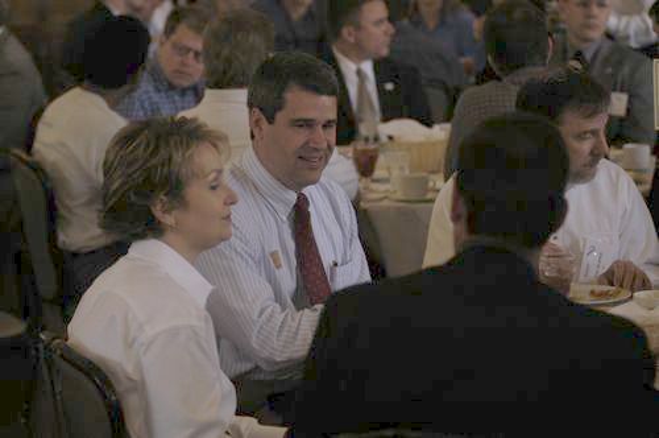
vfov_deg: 11.4
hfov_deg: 17.1
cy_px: 219
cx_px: 330
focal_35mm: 120
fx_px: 2194
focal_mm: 80
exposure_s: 1/200
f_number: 3.5
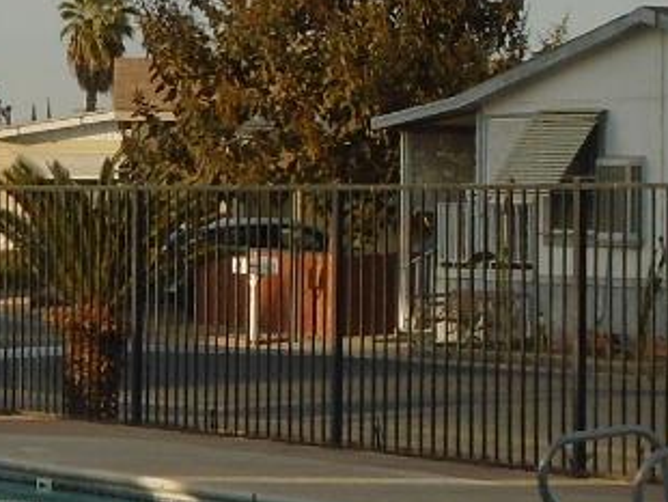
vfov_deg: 7.3
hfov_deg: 9.6
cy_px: 85
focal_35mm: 203
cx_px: -134
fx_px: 3920
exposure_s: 1/500
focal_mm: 7.4
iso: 100
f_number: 4.1
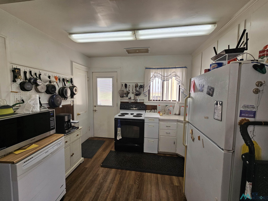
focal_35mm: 13
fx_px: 101
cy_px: 100
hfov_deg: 106.2
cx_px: 134
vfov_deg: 89.9
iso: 80
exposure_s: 1/120
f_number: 2.2
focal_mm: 2.2
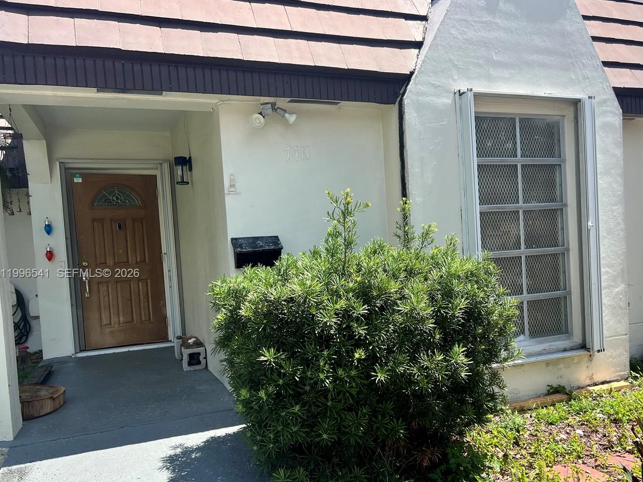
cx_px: 374
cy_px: 274
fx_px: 576
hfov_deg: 58.1
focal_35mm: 31
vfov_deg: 45.3
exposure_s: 1/2165
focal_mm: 5.7
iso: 50
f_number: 1.5
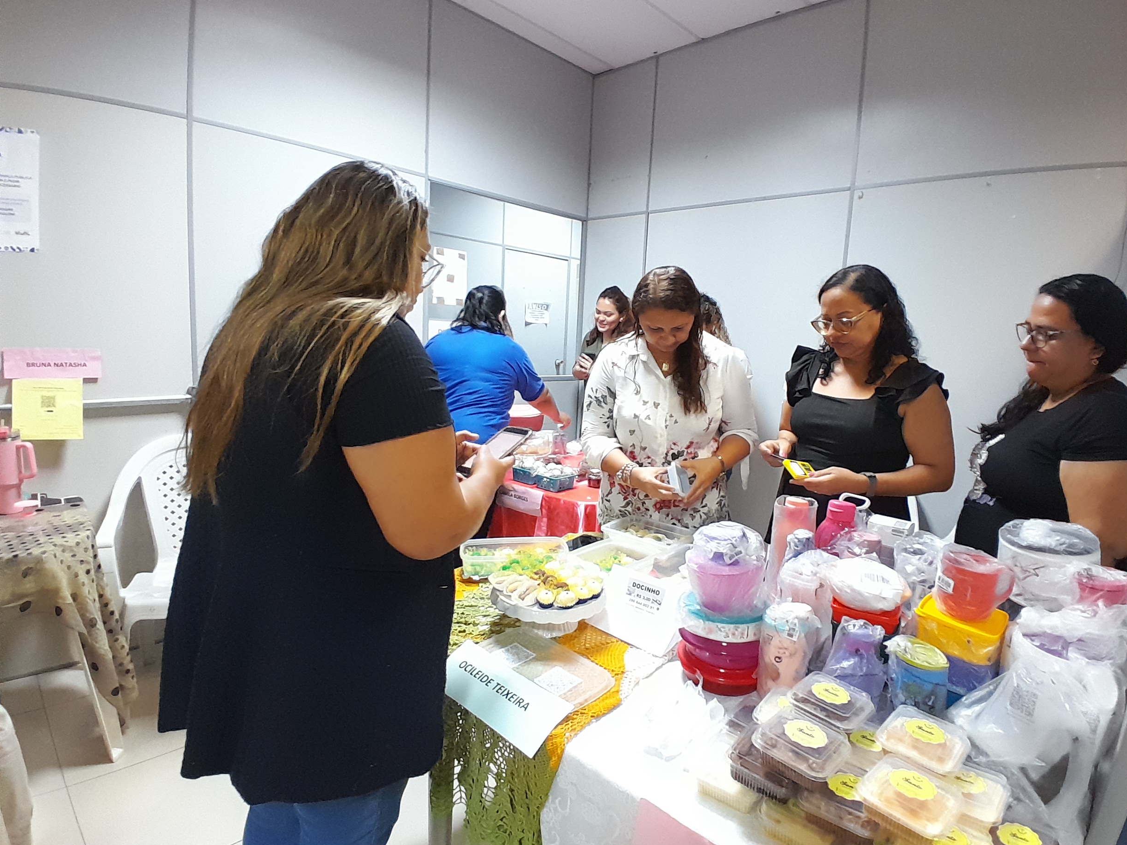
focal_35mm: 18
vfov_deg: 71.6
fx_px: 586
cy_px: 409
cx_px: 595
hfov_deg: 87.7
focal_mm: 1.46
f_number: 2.2
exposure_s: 1/20
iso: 320
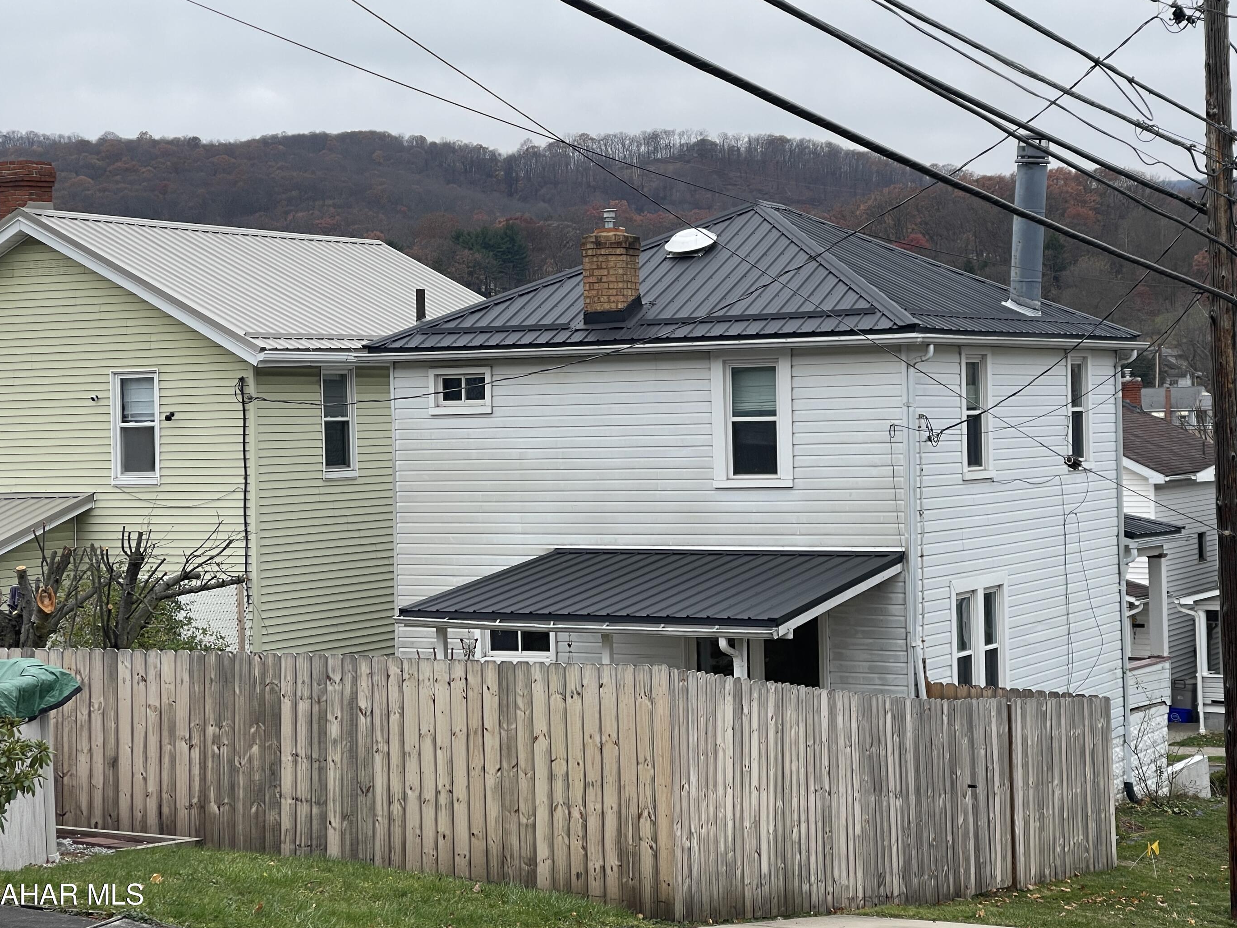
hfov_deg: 27.8
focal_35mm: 70
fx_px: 2501
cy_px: 434
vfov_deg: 21.0
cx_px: 674
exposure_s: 1/355
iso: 20
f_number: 2.2
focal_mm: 7.5
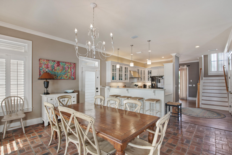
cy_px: 78
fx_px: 103
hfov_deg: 96.7
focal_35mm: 16
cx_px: 116
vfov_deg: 73.8
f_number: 8
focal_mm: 16
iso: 250
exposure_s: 1/40
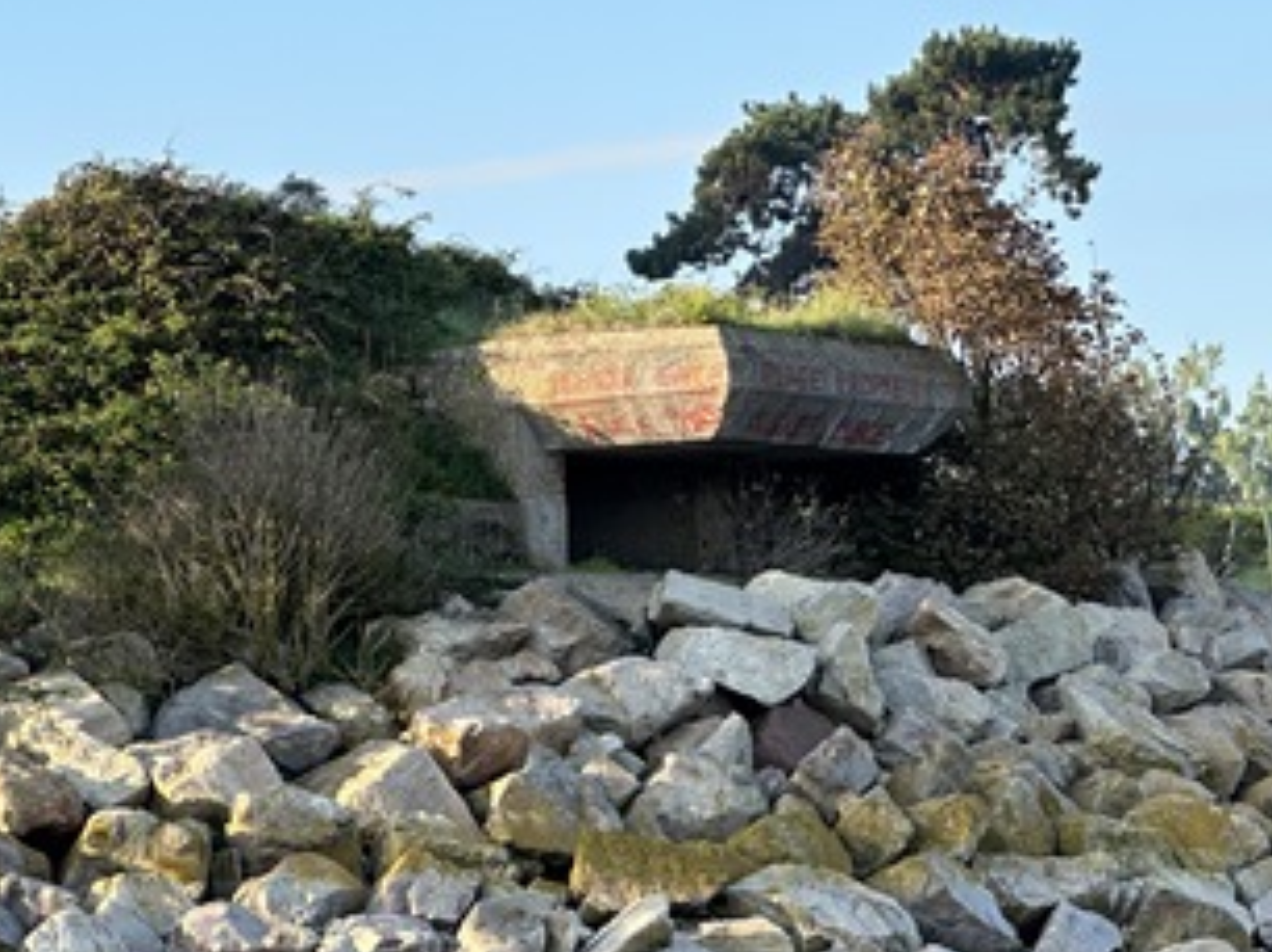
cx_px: 686
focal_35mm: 151
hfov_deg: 13.1
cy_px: 603
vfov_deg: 9.8
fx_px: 5544
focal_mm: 9
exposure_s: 1/292
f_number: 2.8
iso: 32
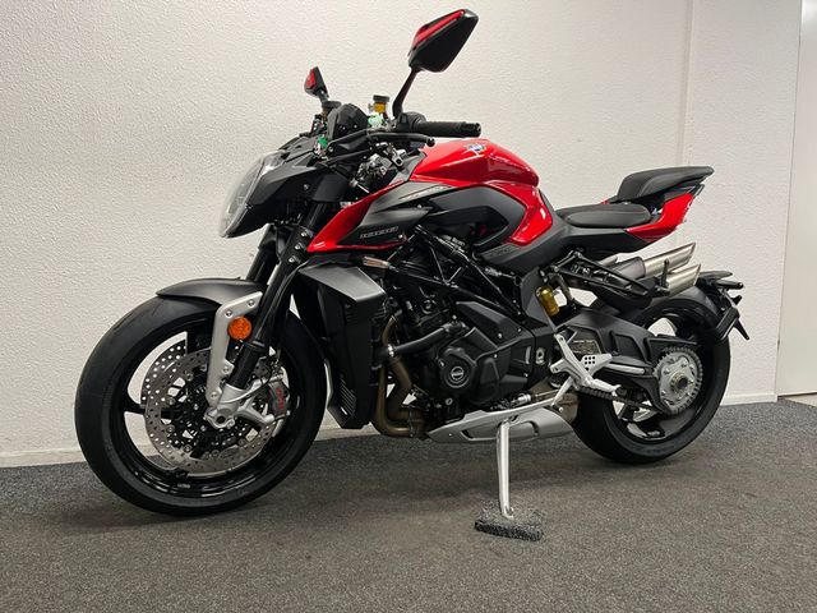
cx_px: 408
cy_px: 306
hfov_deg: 67.3
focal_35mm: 26
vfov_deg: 53.1
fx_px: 614
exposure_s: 1/50
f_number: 1.6
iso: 125
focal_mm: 5.1
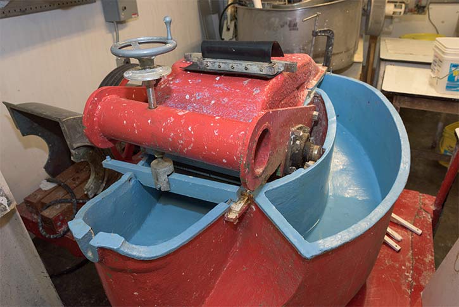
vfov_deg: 53.2
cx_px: 230
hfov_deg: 73.7
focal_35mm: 24
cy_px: 154
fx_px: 306
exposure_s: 1/60
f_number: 8
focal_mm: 24
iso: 1250
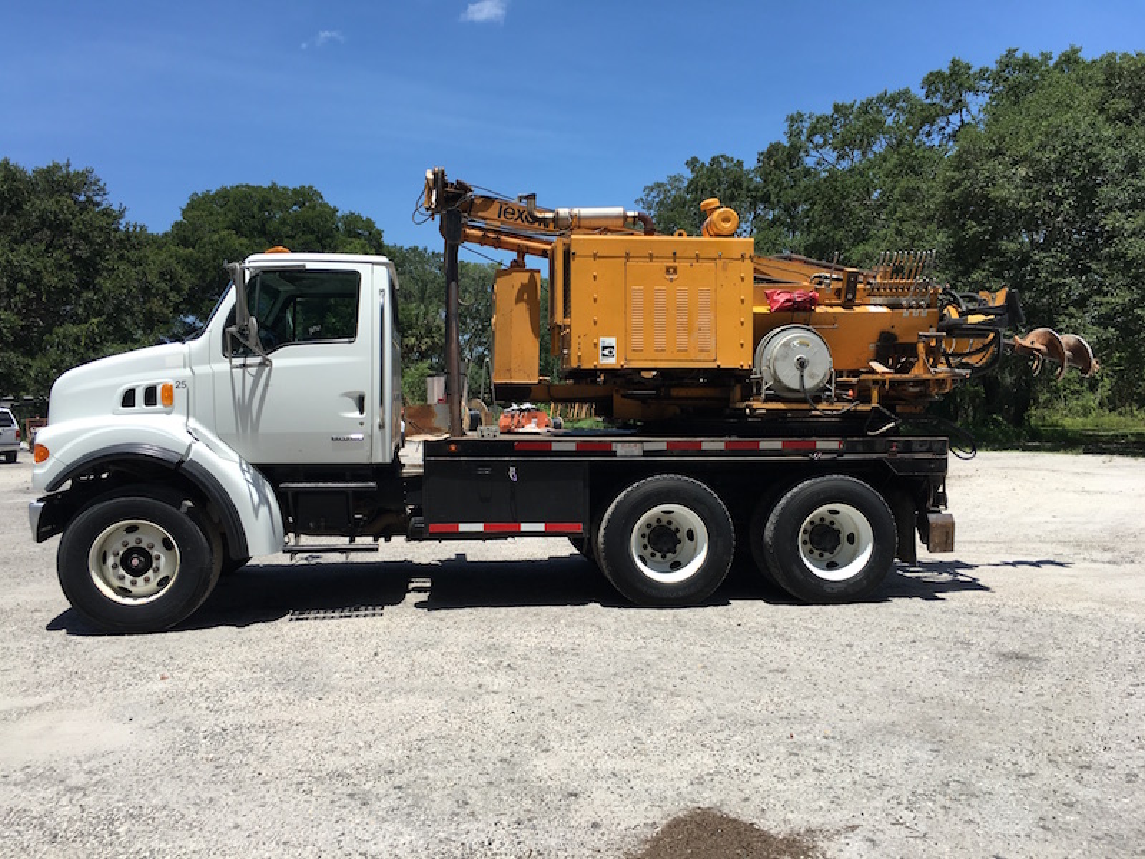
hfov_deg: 61.7
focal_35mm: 29
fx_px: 959
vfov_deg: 48.2
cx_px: 572
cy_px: 430
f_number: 2.2
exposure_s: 1/1570
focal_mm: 4.15
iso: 25
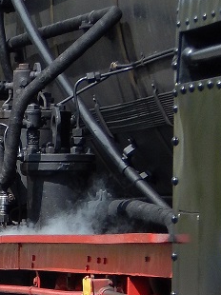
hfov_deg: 3.7
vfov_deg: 4.9
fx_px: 3435
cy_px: 294
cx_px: -44
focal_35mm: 403
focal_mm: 18.7
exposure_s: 1/640
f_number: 4.5
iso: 125
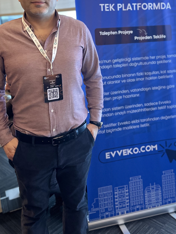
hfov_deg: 36.7
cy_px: 65
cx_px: 102
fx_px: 264
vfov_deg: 46.5
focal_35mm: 39
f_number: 1.78
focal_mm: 6.86
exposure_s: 1/50
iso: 500
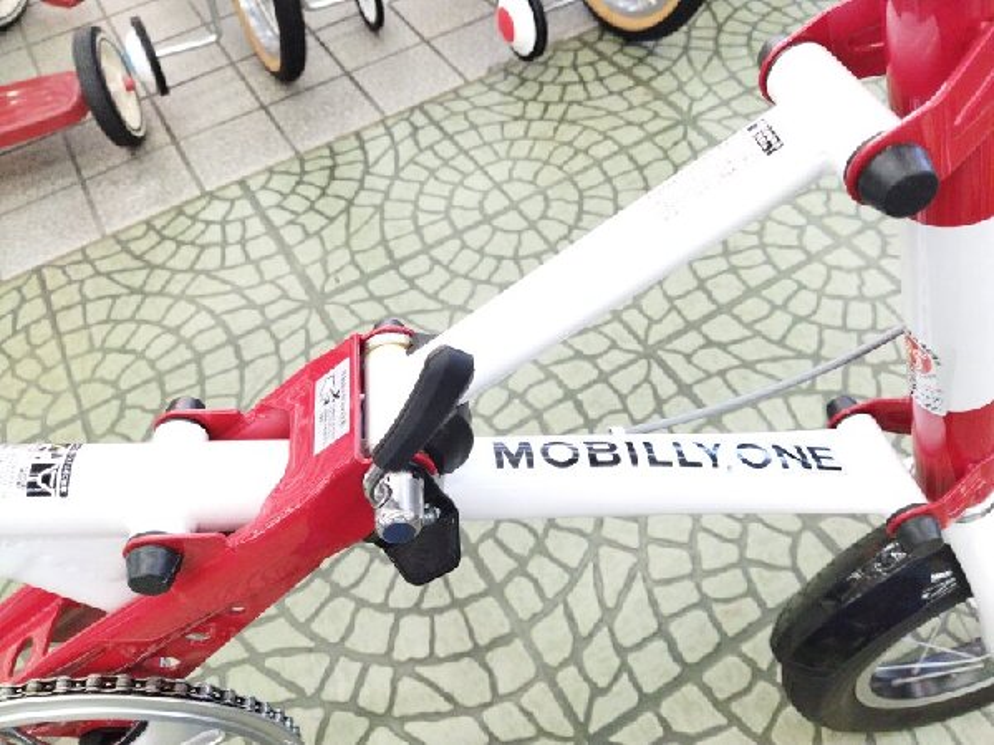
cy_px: 372
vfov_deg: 51.4
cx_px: 497
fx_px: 775
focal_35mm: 27
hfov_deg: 65.3
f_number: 1.79
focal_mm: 4.71
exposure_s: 1/300
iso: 819
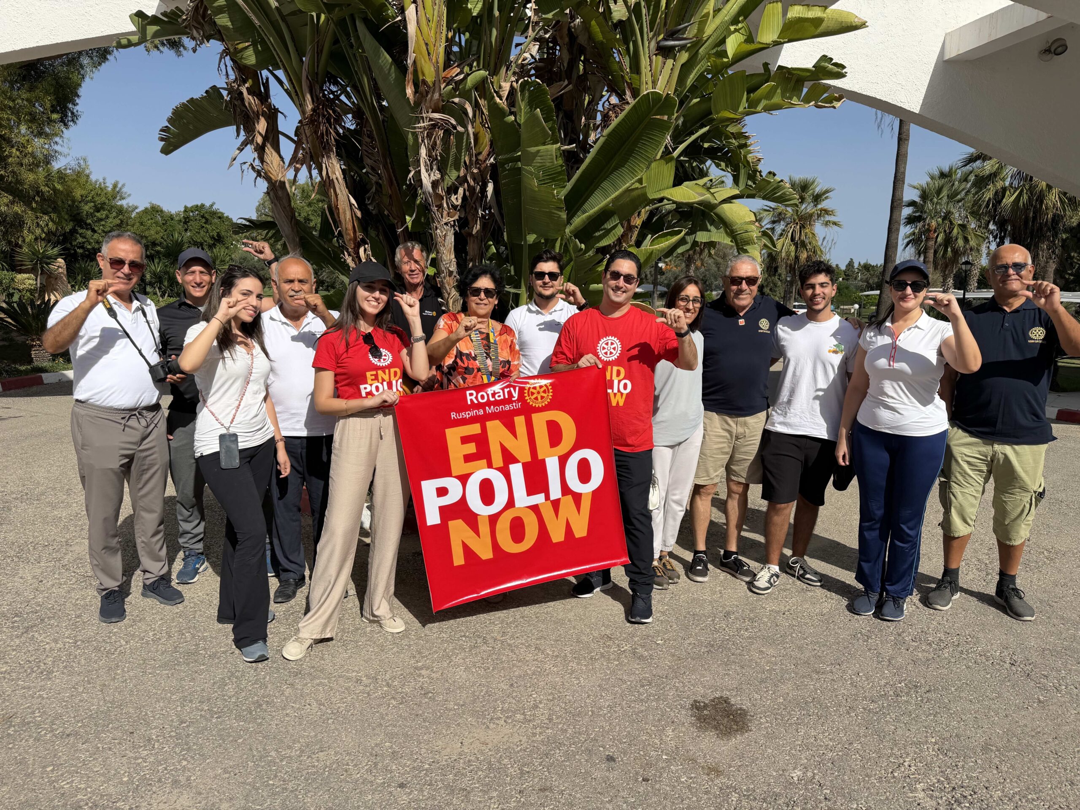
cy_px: 405
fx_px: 749
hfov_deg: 71.6
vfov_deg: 56.8
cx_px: 540
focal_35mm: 24
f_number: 1.78
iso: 80
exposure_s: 1/6173
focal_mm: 6.76
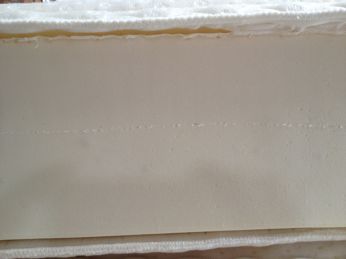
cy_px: 130
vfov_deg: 40.7
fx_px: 350
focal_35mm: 35
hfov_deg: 52.6
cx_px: 173
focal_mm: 4.28
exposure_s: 1/30
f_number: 2.4
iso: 64
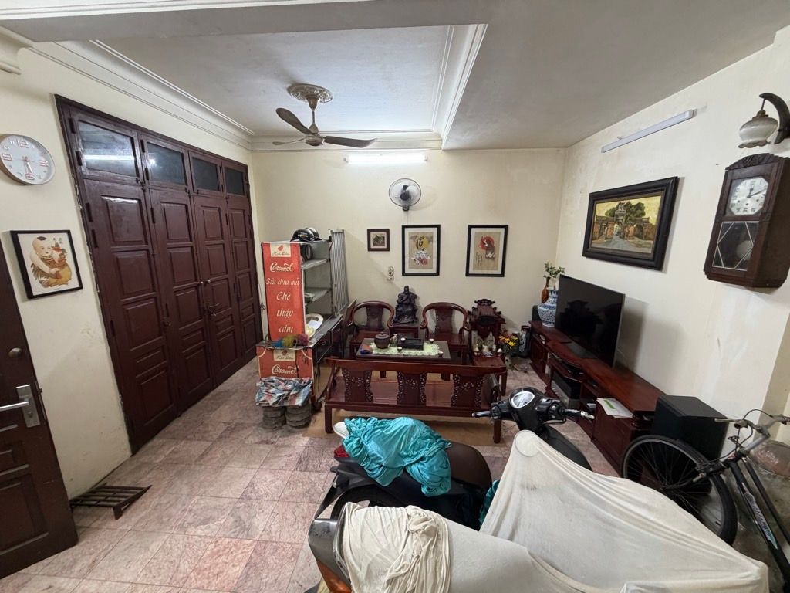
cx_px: 395
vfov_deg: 85.7
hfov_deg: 102.1
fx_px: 320
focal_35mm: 14
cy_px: 296
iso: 200
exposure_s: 1/50
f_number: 2.2
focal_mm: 2.22
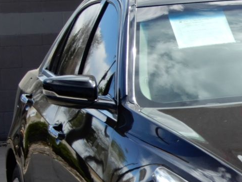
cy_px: 200
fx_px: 1964
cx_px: 322
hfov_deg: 7.0
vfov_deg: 5.3
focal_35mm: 281
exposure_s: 1/320
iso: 80
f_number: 5
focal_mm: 15.2
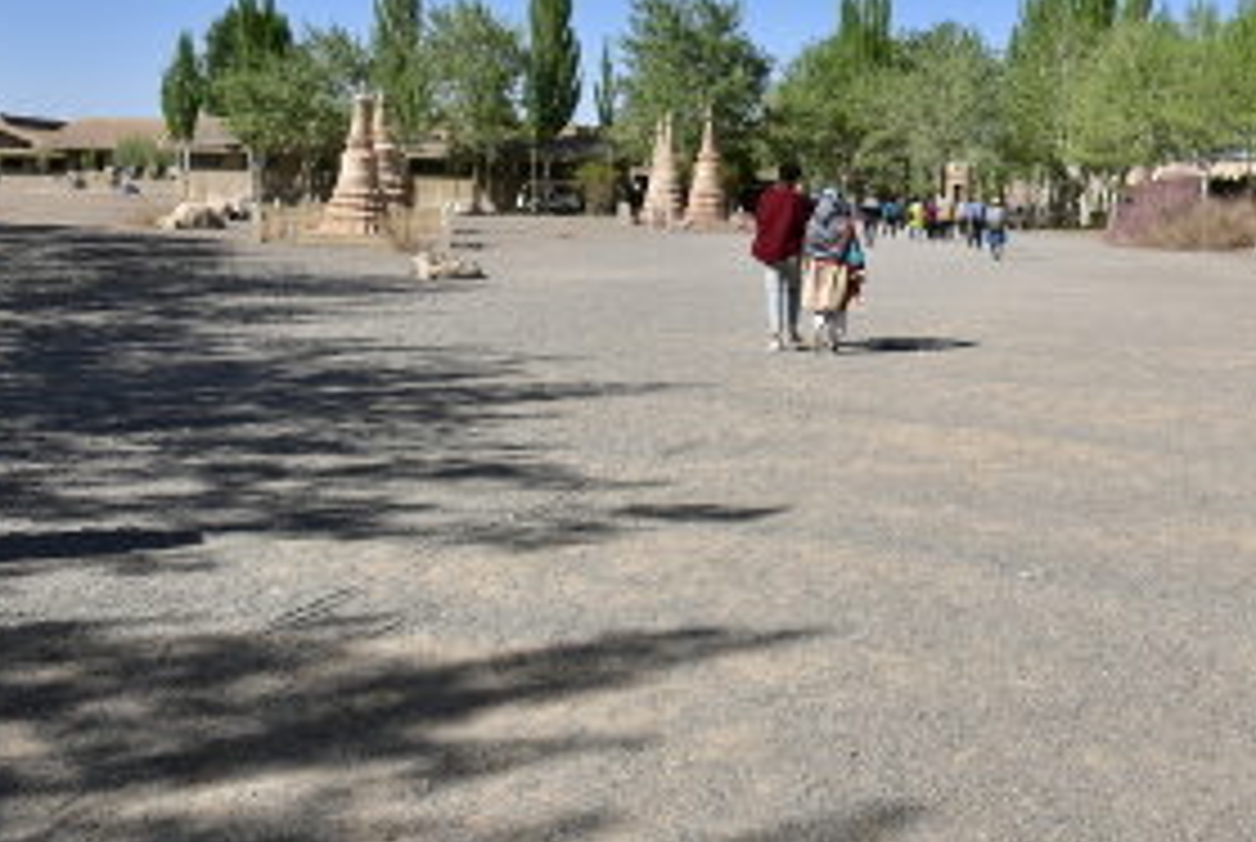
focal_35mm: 44
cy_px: 144
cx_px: 585
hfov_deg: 44.4
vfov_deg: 29.8
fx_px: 1538
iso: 100
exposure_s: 1/250
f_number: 9
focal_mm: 24
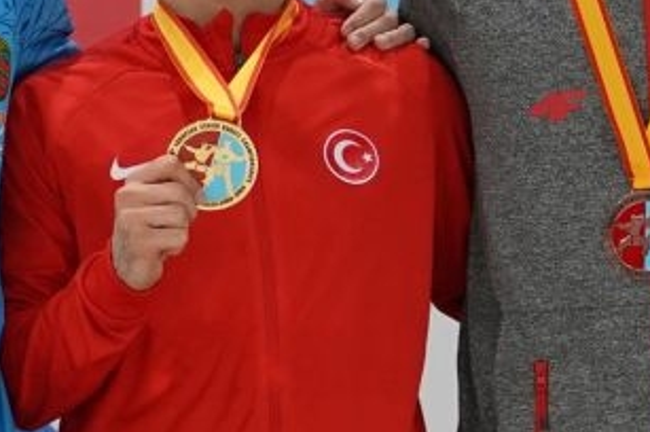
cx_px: 373
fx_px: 7413
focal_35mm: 411
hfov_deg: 5.0
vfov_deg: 3.3
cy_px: 354
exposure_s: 1/250
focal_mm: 70
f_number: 2.8
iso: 800
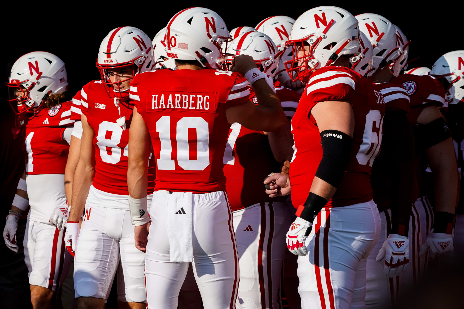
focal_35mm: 209
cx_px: 232
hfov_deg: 9.8
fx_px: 2693
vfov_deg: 6.6
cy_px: 154
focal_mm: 209
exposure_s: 1/1250
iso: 250
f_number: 6.3
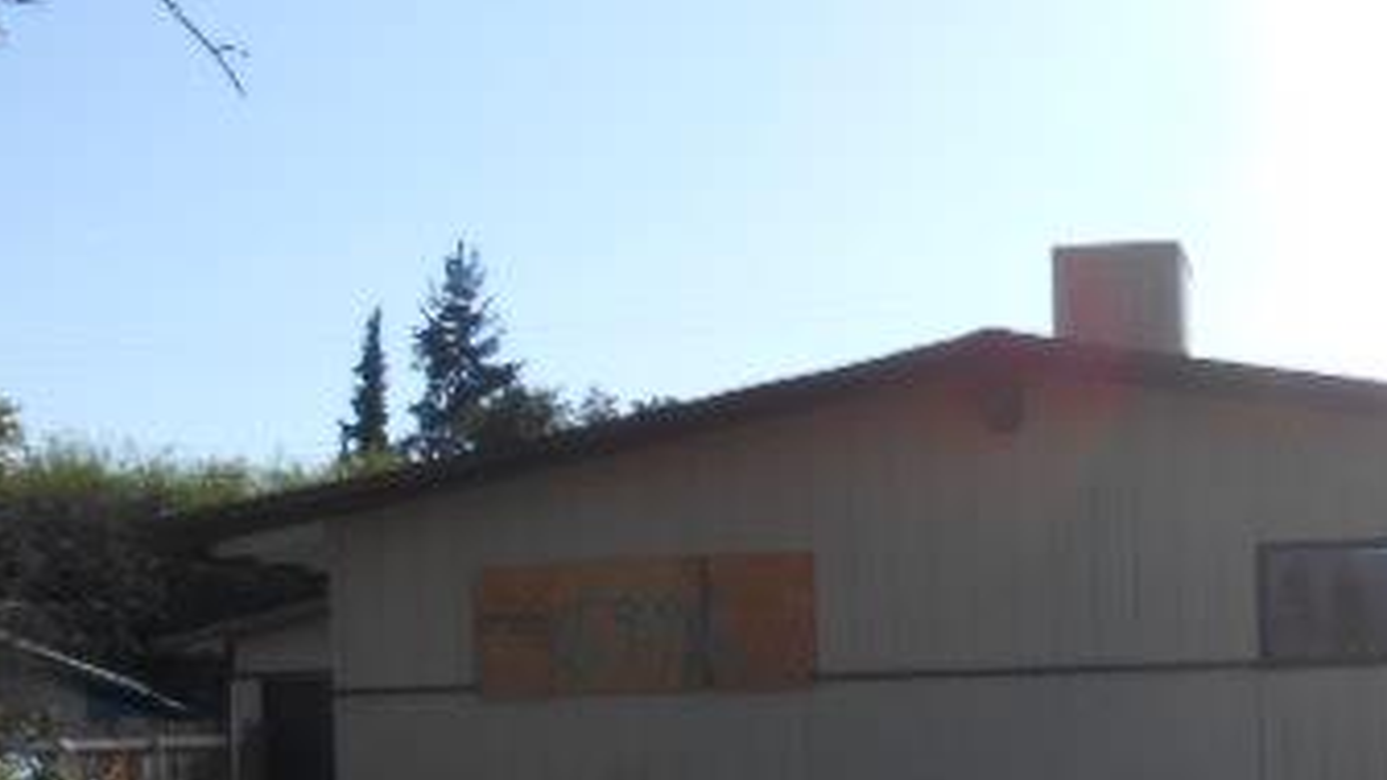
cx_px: 1077
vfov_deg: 21.4
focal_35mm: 54
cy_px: 784
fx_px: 1986
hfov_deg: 37.3
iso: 80
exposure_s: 1/800
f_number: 3.5
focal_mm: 4.6
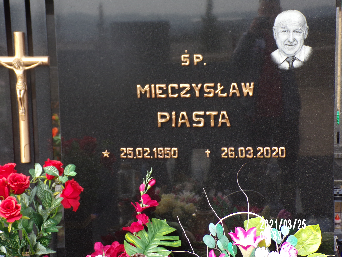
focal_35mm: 74
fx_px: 731
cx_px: 176
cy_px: 116
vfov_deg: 19.9
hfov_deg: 26.3
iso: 80
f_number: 3.8
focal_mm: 11.6
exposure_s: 1/160
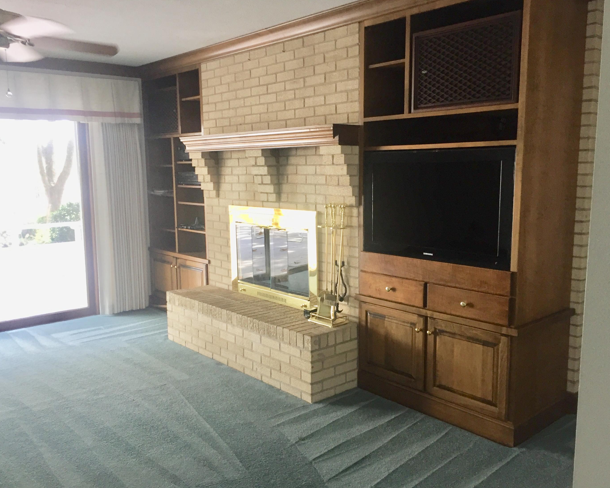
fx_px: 560
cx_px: 318
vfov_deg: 47.1
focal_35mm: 31
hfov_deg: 57.2
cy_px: 248
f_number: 2.2
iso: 100
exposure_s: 1/30
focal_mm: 4.15
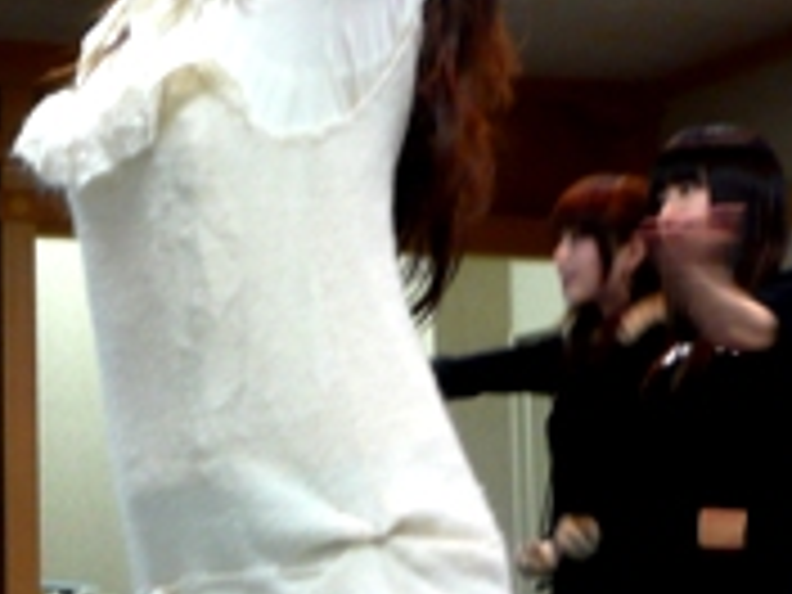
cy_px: 353
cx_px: -122
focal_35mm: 122
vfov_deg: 12.1
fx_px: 2791
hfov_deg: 15.6
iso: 200
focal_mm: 8.2
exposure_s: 1/8
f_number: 4.2
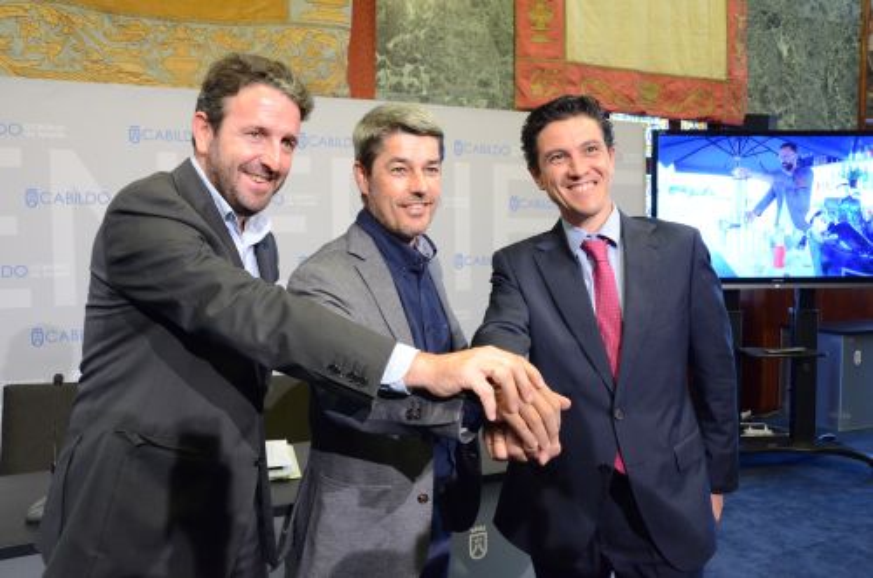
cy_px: 289
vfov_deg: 43.4
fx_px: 726
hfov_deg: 62.0
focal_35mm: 30
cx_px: 436
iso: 2800
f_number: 5.6
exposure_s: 1/30
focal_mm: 20
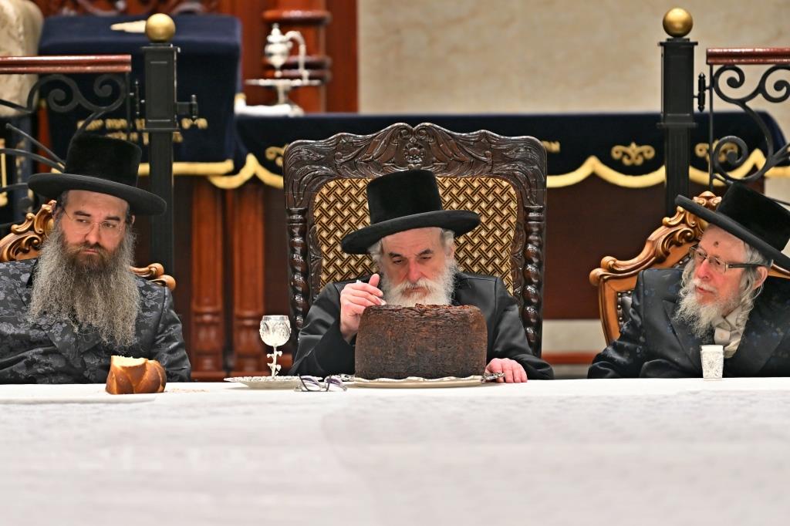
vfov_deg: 4.6
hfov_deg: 6.9
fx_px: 6581
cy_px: 263
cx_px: 395
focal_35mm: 300
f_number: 2.8
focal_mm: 200
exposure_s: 1/400
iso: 320
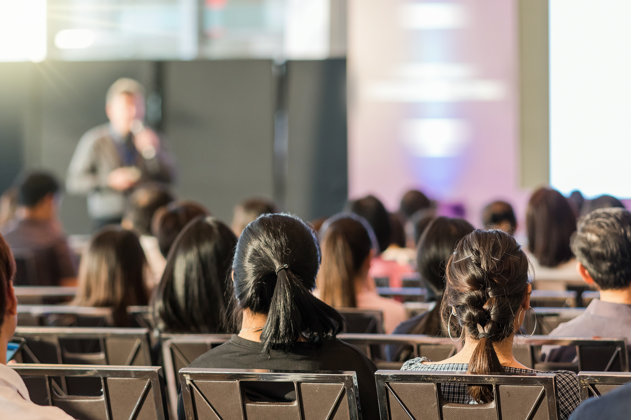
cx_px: 316
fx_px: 2235
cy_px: 210
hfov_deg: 16.1
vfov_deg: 10.8
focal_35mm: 128
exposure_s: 1/125
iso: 1600
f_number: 2.2
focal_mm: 85
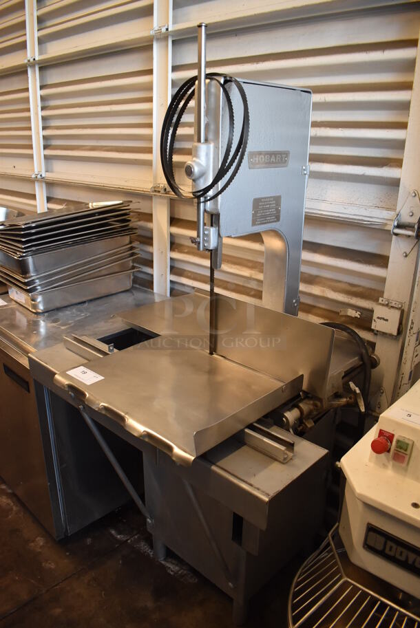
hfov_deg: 48.0
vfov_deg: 67.3
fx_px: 472
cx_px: 210
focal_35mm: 27
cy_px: 314
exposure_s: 1/125
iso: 1400
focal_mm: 18
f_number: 3.5
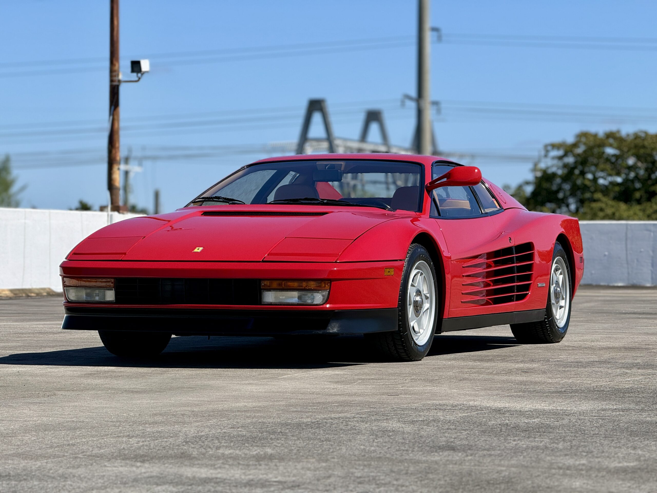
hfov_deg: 16.4
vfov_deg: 12.3
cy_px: 246
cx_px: 328
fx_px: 2278
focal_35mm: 120
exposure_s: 1/2146
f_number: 2.8
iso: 64
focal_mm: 15.66
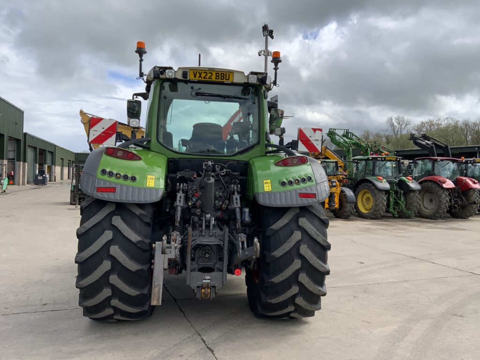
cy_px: 180
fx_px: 402
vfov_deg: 48.2
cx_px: 240
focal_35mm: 29
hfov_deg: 61.7
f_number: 1.8
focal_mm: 3
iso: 16
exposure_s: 1/1730
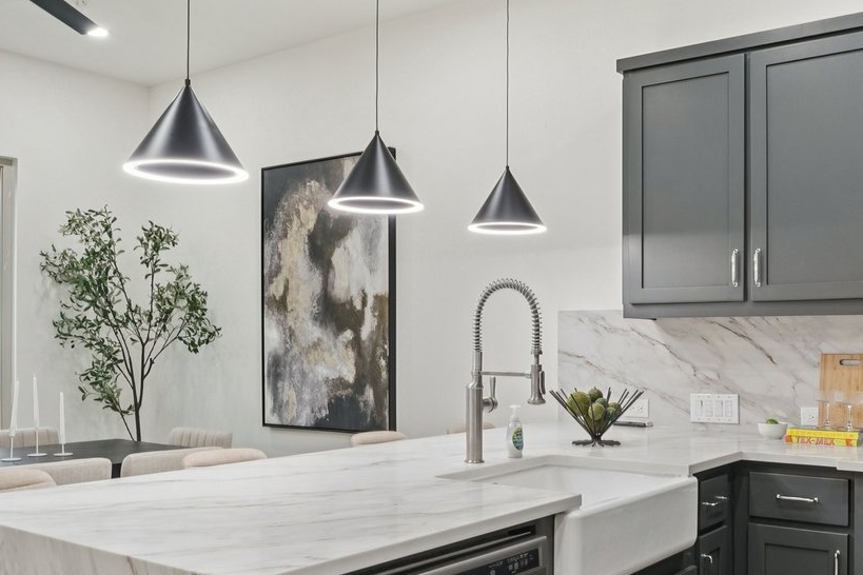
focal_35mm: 36
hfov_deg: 51.8
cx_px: 553
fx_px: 875
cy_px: 351
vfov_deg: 36.2
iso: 400
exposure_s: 1/25
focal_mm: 14.6
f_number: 8
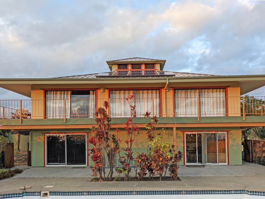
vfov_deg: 51.4
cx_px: 132
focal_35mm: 27
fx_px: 207
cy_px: 100
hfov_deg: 65.3
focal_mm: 4.38
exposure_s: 1/191
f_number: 1.73
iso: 57
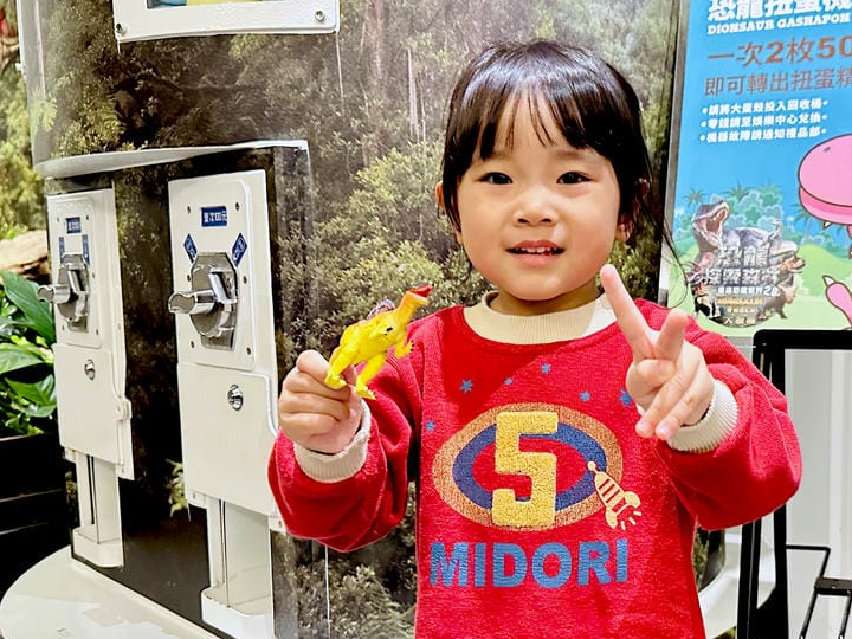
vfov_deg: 35.9
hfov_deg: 45.9
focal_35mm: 40
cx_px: 586
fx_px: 985
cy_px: 375
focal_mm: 6.86
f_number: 1.78
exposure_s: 1/60
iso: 800
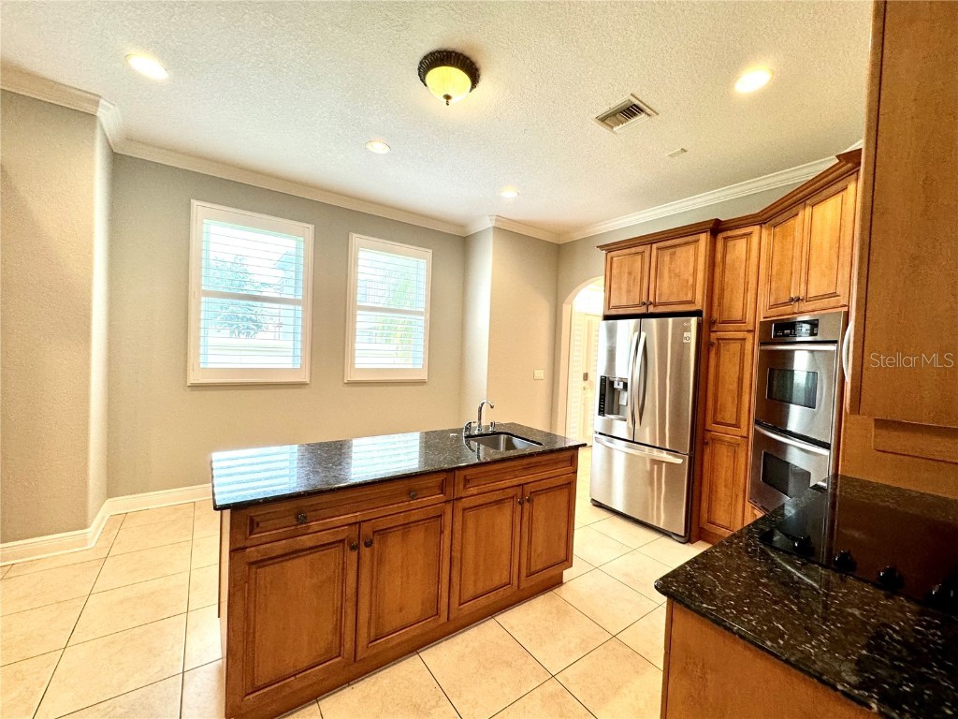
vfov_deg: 85.7
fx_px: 387
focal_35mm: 14
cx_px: 479
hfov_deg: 102.1
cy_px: 360
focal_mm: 2.22
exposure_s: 1/120
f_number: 2.2
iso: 200
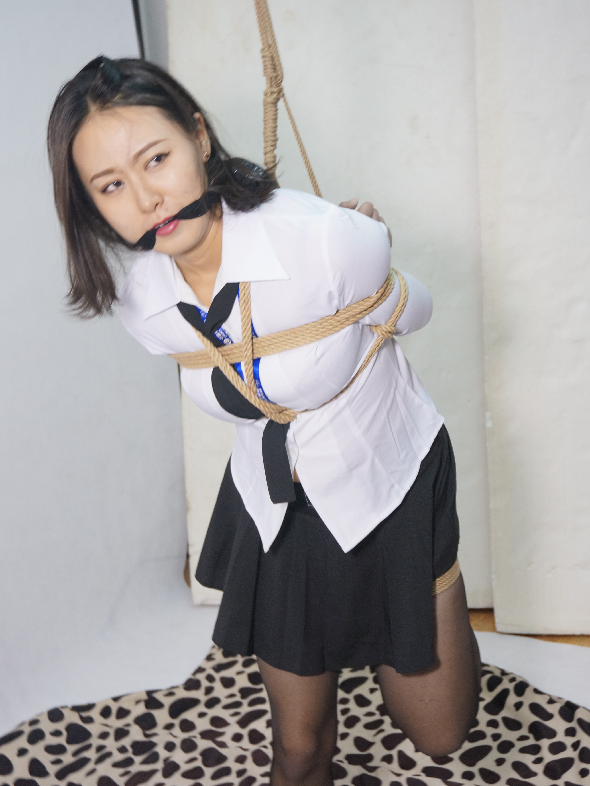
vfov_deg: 38.9
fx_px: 1113
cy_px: 404
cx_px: 296
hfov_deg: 29.7
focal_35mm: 49
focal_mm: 30
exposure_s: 1/60
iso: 800
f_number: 5
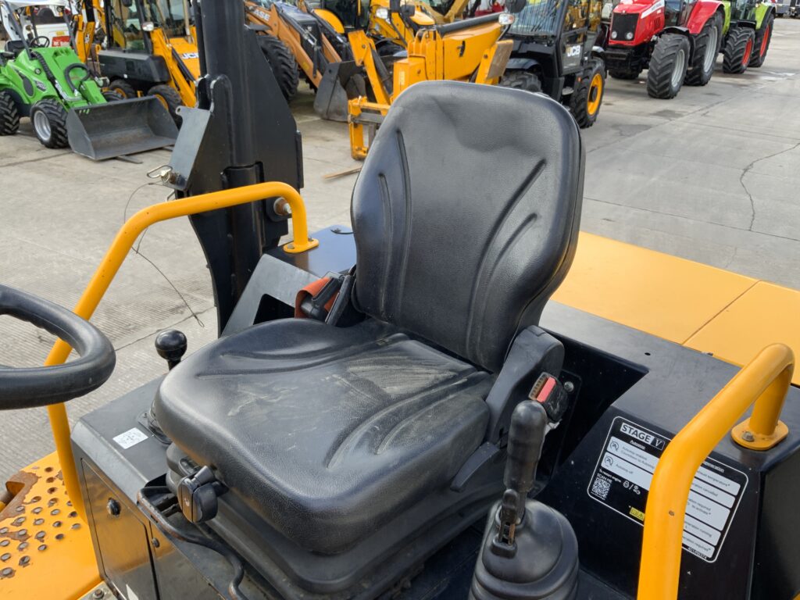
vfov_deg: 48.2
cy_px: 300
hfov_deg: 61.7
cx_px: 400
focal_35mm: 29
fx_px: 670
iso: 16
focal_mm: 3
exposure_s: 1/289
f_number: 1.8
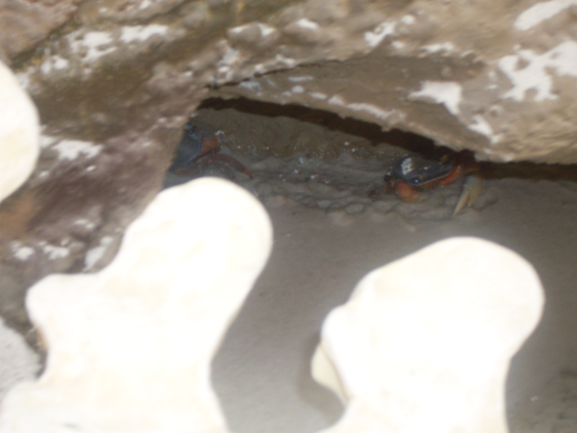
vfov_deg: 13.0
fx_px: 1900
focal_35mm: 114
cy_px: 216
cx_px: 288
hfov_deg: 17.3
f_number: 5.2
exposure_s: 1/60
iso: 100
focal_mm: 18.9
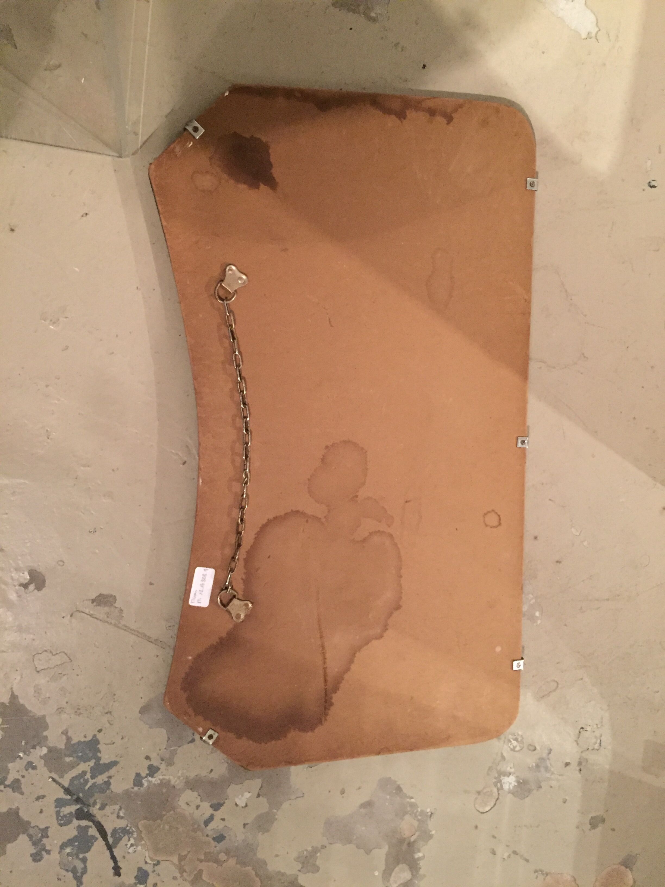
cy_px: 444
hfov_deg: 48.2
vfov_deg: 61.7
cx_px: 332
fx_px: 743
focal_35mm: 29
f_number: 2.2
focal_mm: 4.15
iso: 500
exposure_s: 1/17
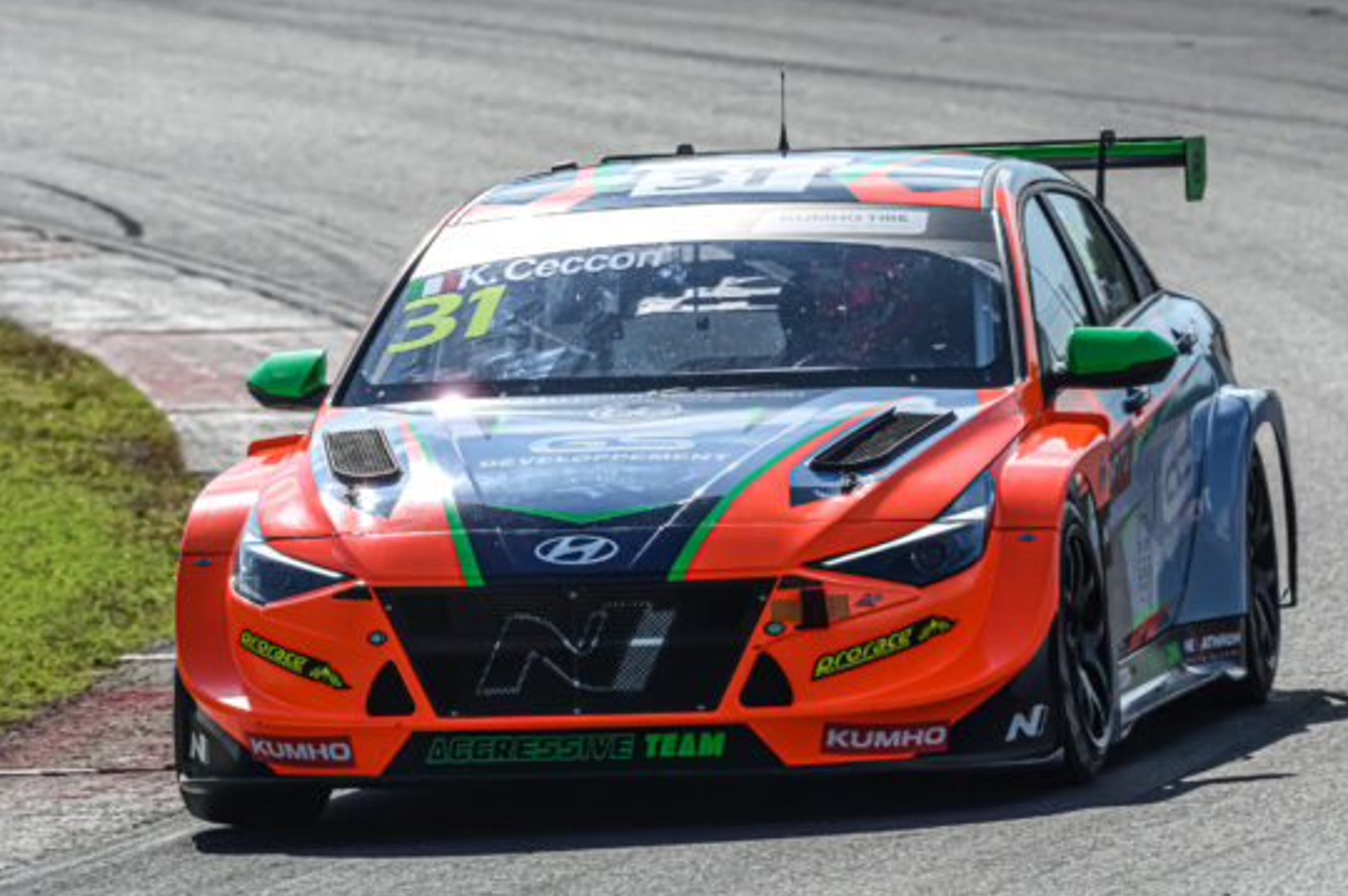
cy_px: 442
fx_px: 22521
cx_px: 704
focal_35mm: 602
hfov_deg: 3.4
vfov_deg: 2.3
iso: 200
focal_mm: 500
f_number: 10
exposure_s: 1/800
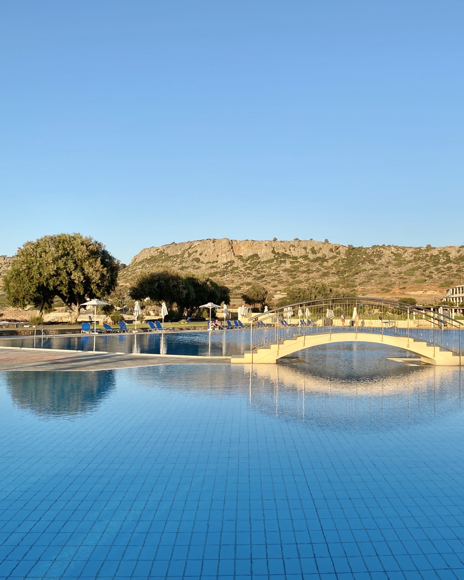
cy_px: 291
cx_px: 282
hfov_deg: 43.1
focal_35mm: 34
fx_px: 584
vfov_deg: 52.8
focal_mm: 4.25
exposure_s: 1/1608
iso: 32
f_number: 1.8
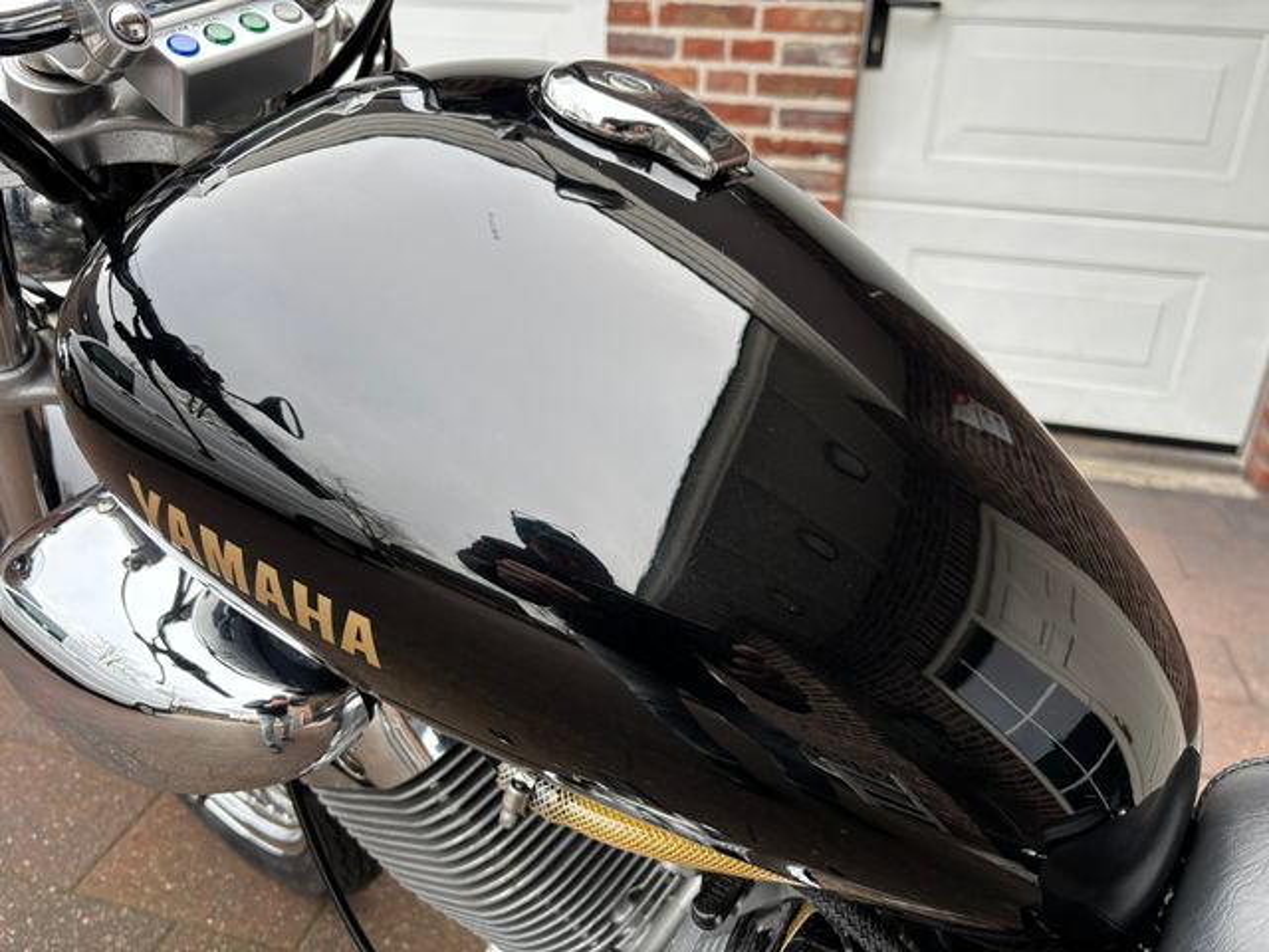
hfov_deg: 67.3
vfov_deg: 53.1
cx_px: 634
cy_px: 476
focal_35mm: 26
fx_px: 953
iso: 125
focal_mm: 5.96
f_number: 1.6
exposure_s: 1/121
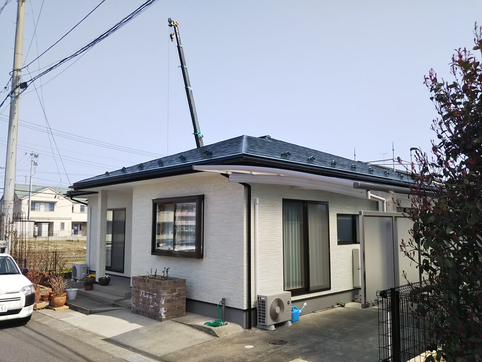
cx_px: 241
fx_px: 418
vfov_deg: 46.8
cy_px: 181
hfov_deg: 60.0
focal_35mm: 30
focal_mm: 4
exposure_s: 1/821
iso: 20
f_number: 2.2
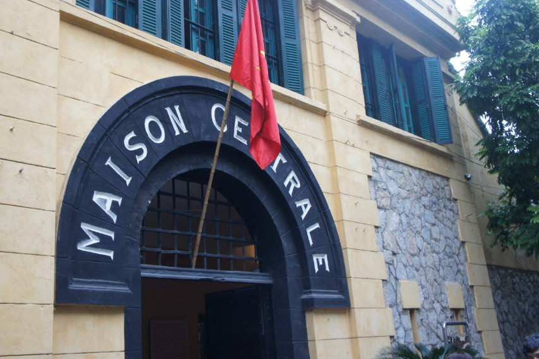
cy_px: 150
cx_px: 222
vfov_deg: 32.1
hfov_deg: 46.6
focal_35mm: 42
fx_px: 623
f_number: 4.5
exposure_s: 1/40
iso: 200
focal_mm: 23
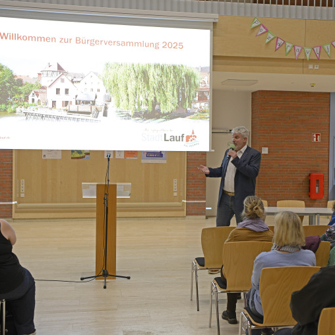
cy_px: 168
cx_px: 205
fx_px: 646
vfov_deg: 29.1
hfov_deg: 29.0
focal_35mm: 59
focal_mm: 46
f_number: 3.5
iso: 1000
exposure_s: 1/50
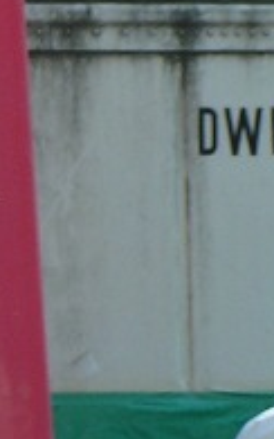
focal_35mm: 517
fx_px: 6172
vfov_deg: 4.1
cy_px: 18
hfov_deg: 2.5
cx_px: -490
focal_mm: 18.2
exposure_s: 1/200
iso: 50
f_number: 5
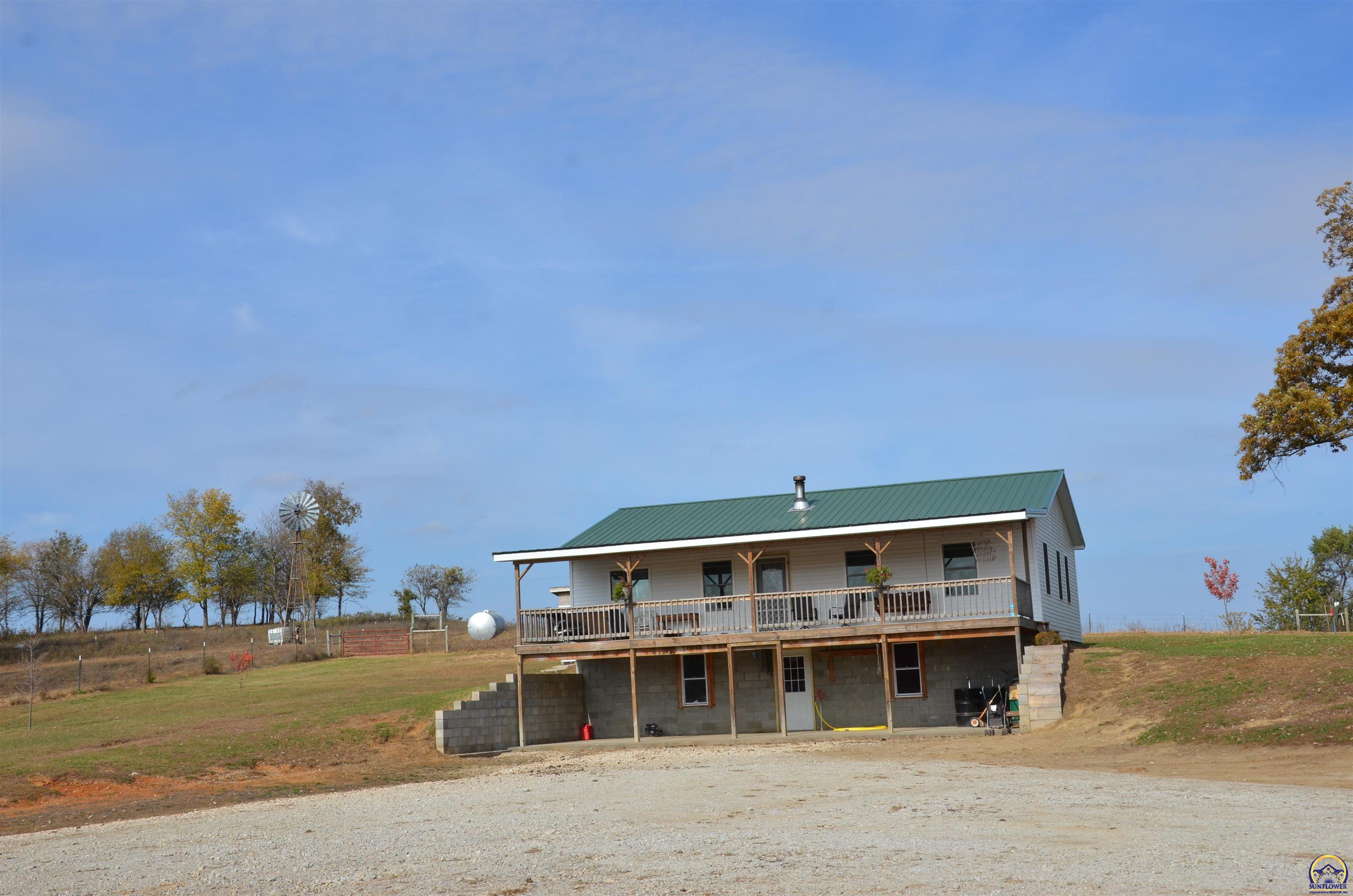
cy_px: 448
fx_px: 1575
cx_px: 676
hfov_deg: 46.5
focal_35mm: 42
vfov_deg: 31.7
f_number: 11
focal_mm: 28
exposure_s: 1/500
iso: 200
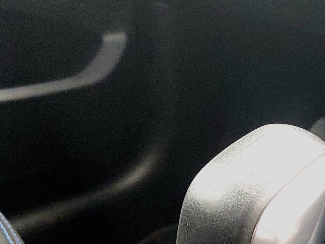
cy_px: 253
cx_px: 385
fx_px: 779
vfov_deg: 17.3
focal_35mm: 83
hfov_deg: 21.9
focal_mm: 5.23
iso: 200
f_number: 1.8
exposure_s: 1/100
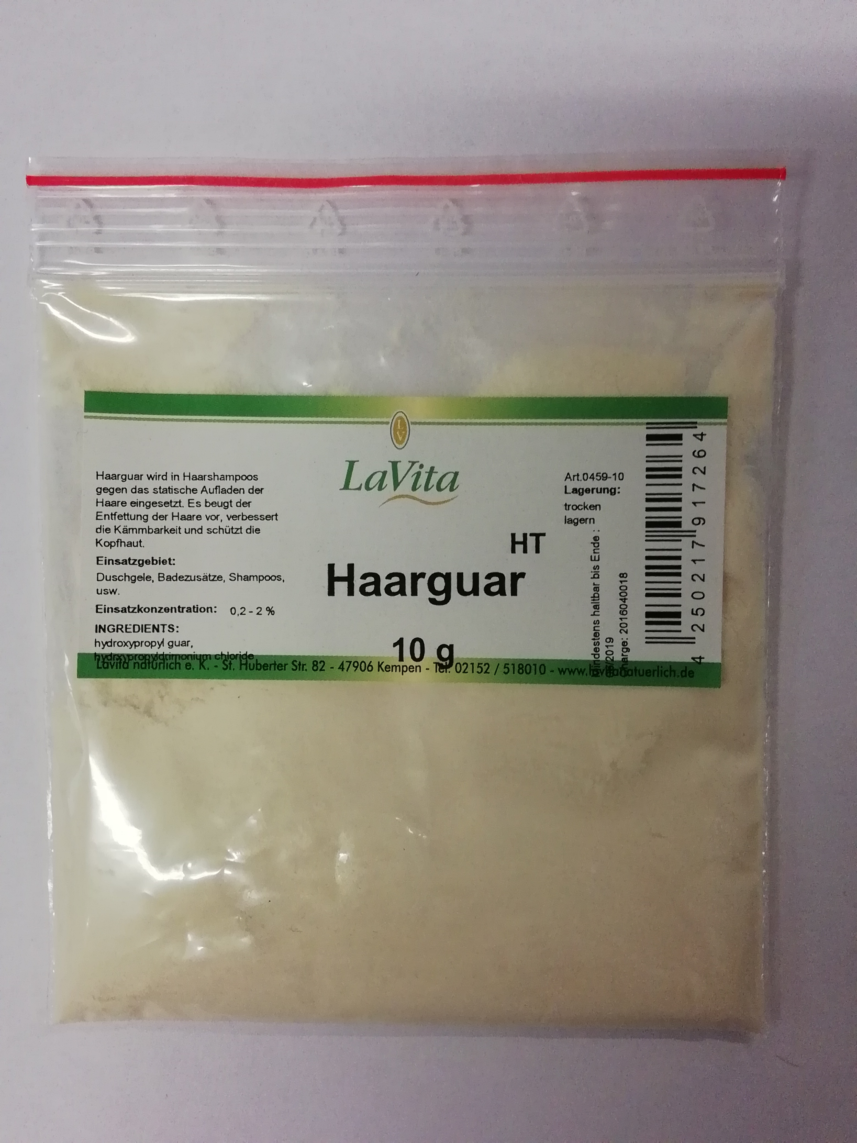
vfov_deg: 49.0
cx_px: 428
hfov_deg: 37.7
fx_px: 1254
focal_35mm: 38
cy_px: 572
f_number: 2.2
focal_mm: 3.46
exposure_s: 1/33.3
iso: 160
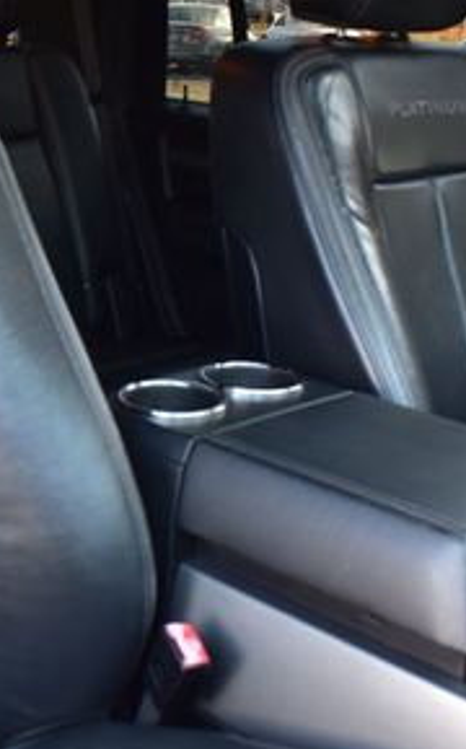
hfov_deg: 20.7
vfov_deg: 33.5
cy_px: 365
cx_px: 18
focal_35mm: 61
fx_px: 1243
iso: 400
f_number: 6.3
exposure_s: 1/15
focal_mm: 18
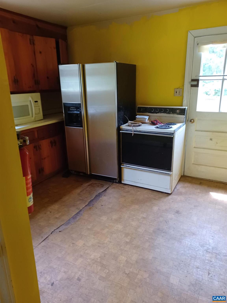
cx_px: 114
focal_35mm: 25
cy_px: 152
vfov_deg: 69.4
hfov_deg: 54.9
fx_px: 219
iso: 320
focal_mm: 4.6
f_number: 1.8
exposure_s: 1/30
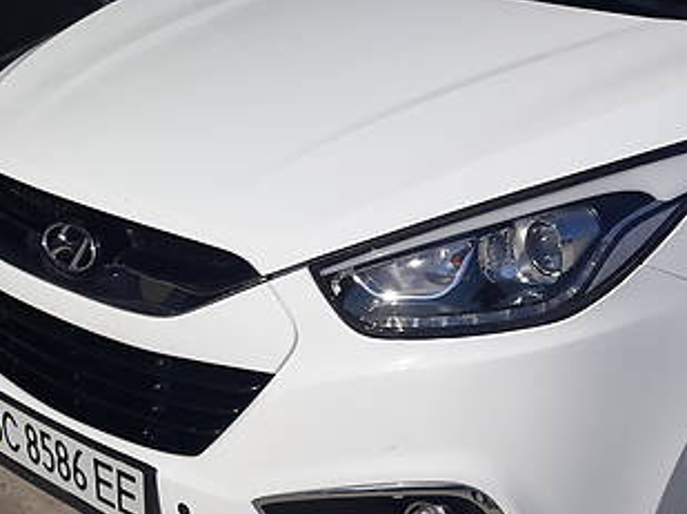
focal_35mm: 70
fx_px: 1388
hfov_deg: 26.6
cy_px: 363
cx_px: 658
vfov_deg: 20.9
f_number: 1.7
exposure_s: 1/4367
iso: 40
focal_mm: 3.7
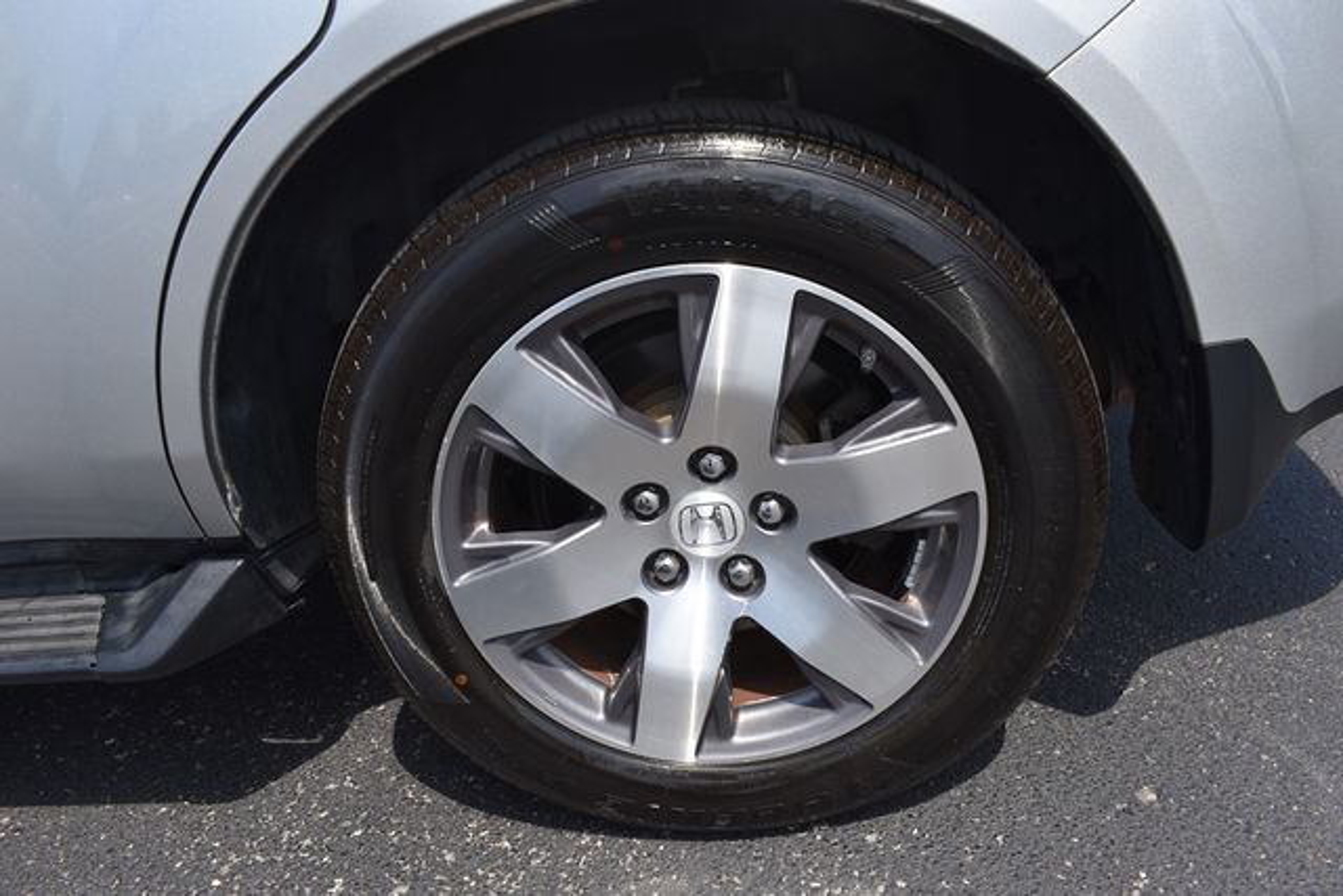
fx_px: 1007
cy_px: 448
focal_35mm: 27
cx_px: 672
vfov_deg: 48.0
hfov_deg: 67.4
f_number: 8
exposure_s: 1/250
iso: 110
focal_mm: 18
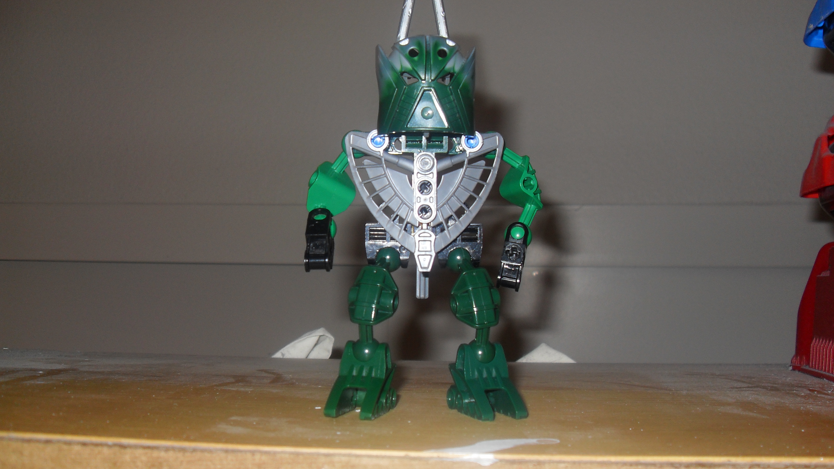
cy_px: 212
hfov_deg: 52.8
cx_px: 419
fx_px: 840
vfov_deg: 31.2
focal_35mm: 38
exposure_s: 1/45
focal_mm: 6.3
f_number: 2.8
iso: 100
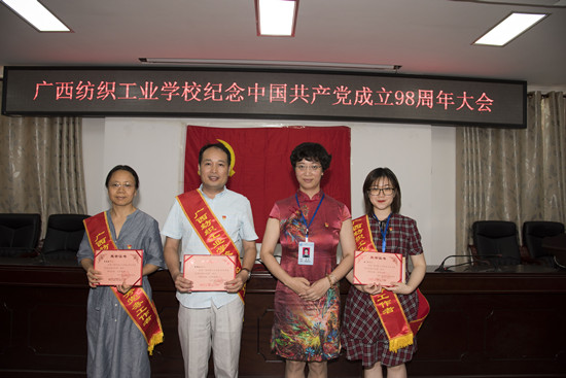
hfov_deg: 73.7
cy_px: 189
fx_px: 377
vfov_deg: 53.2
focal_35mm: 24
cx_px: 283
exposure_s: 1/60
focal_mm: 24
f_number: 6.3
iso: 640
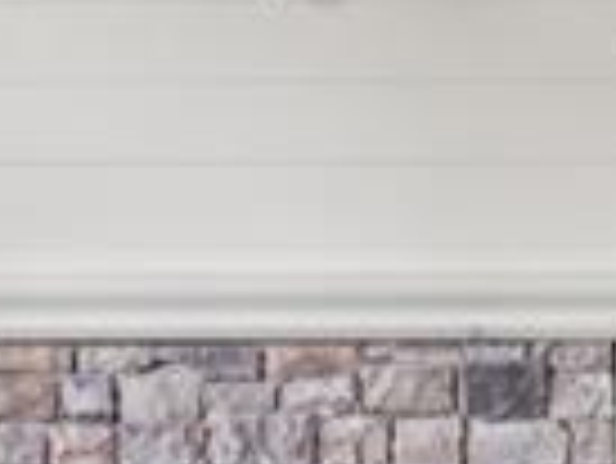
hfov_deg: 17.1
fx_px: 2048
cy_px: 223
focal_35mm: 115
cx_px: 288
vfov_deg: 12.9
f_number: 8
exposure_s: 1/30
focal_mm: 16
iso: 800
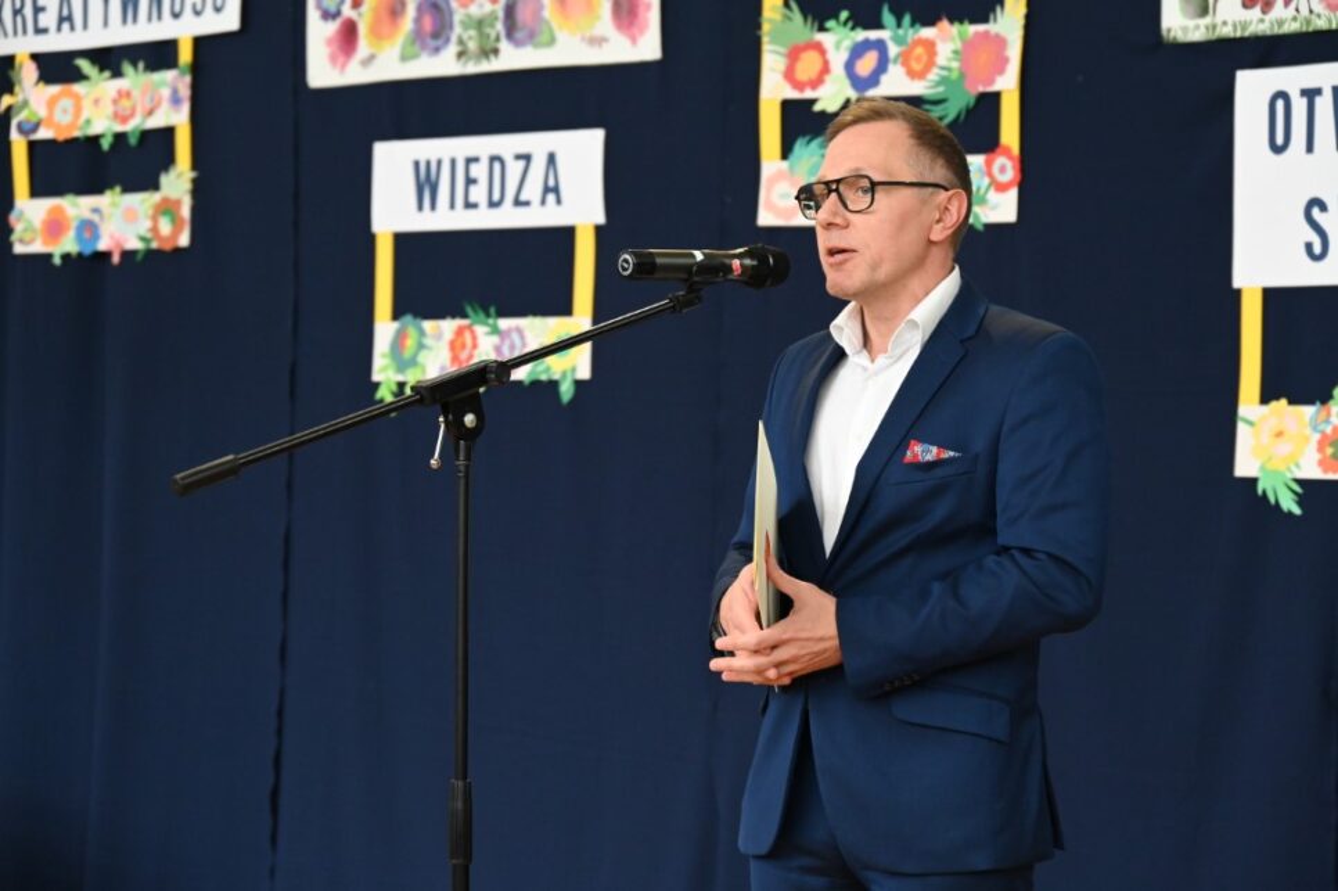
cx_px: 669
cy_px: 446
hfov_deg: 21.5
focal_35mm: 95
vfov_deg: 14.4
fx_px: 3529
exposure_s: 1/400
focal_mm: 95
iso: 7200
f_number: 6.3
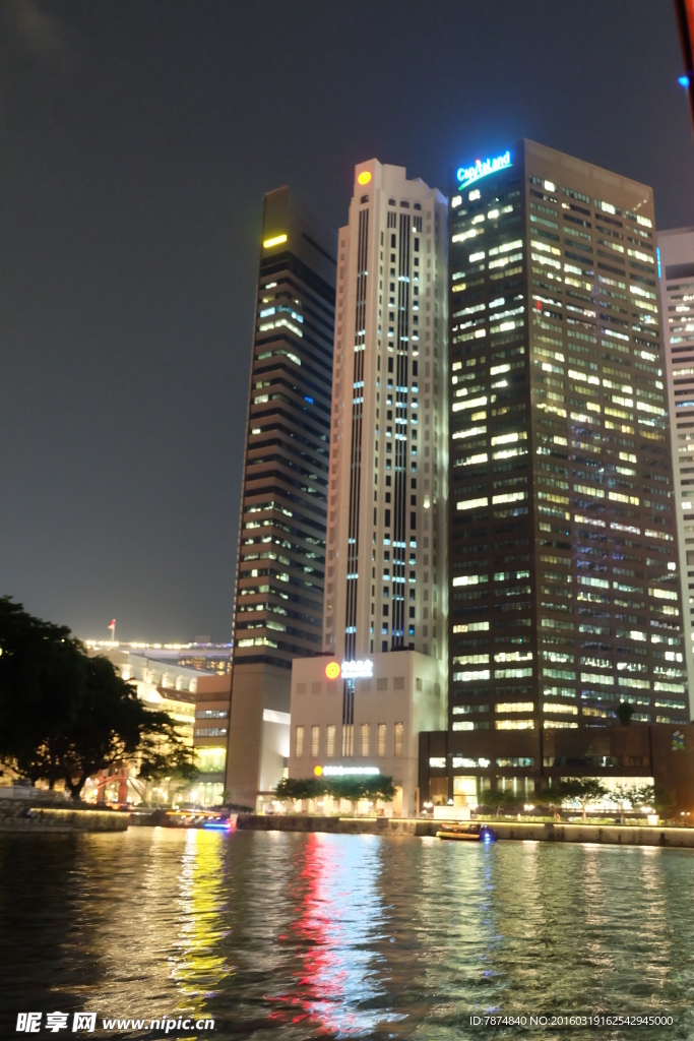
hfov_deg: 40.0
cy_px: 520
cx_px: 347
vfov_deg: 57.2
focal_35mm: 33
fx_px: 954
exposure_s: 1/4.3
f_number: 4
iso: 3200
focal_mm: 22.2
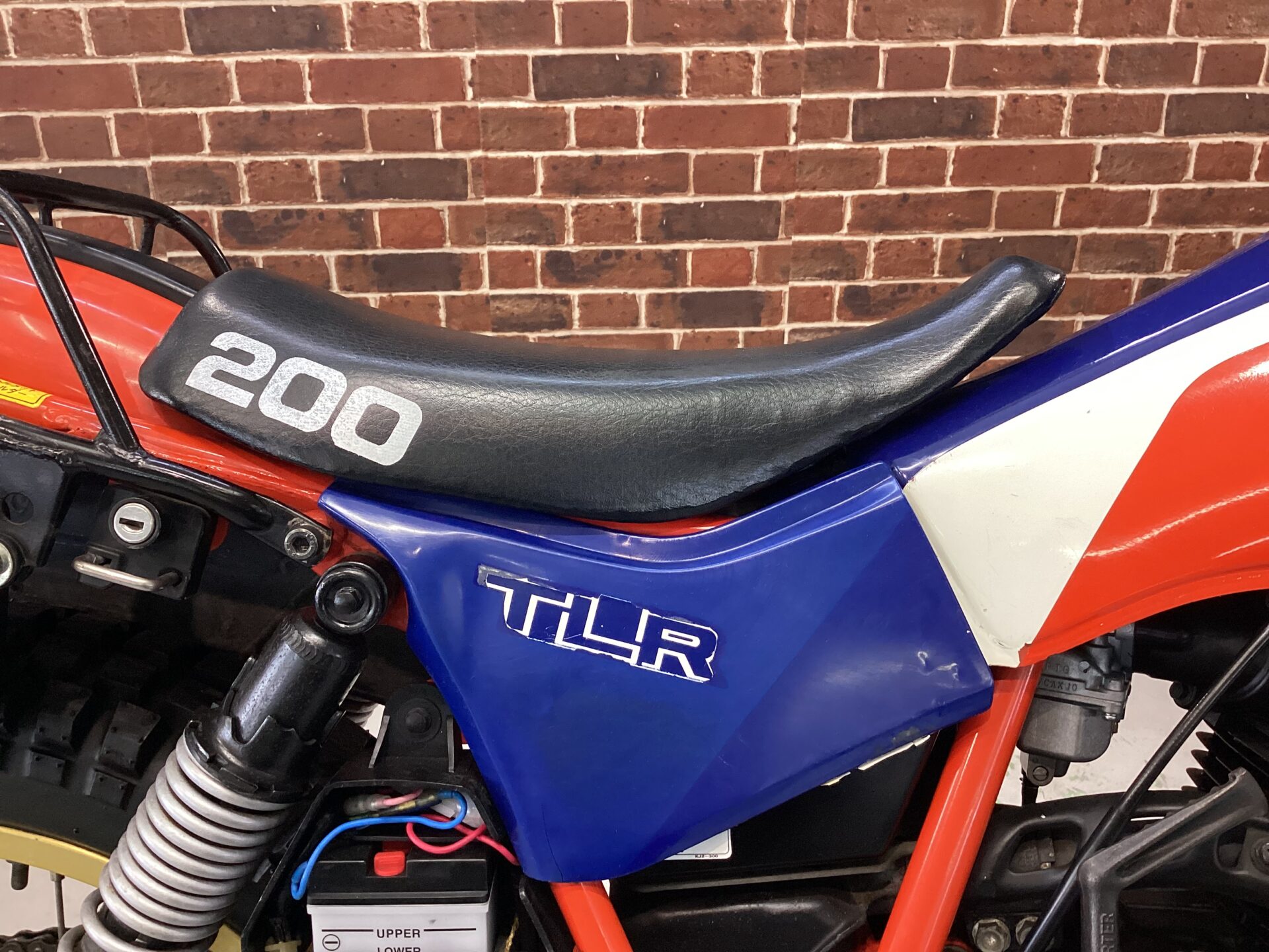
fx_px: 1136
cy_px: 476
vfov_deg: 45.4
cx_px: 634
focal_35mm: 31
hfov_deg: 58.4
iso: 125
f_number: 2.4
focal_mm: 3.3
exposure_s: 1/60
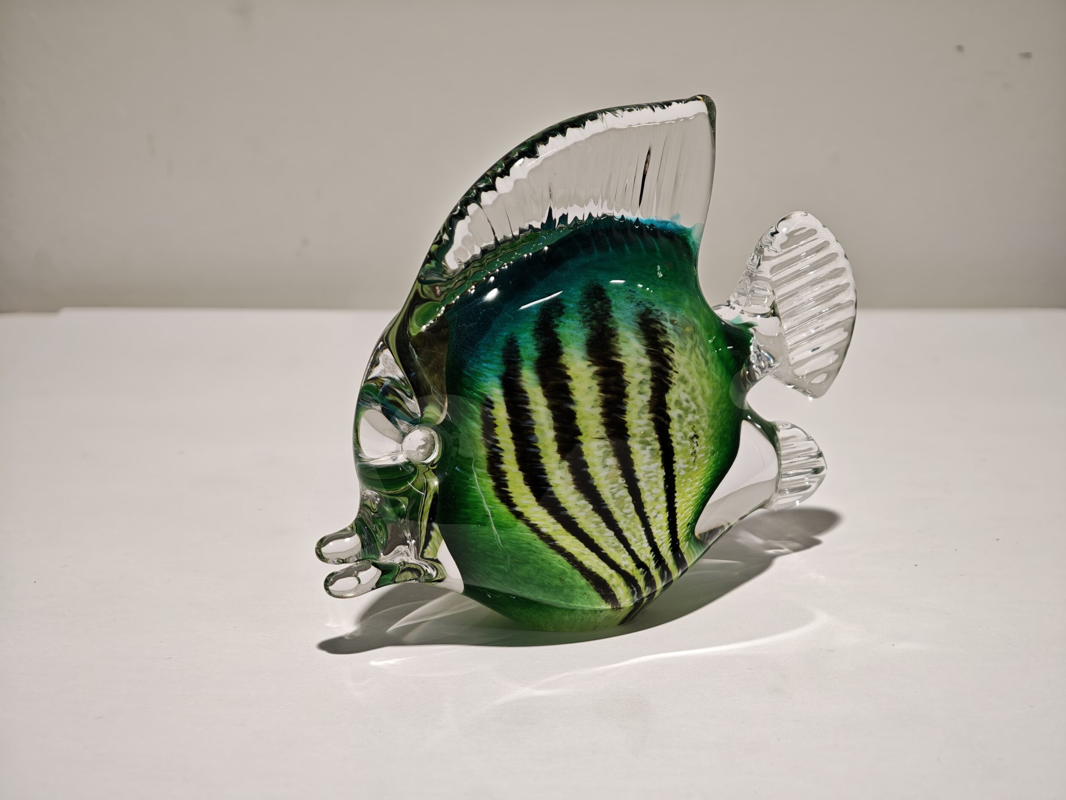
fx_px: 2186
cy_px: 395
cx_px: 538
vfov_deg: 20.7
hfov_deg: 27.4
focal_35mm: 71
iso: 250
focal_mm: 11.5
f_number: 1.8
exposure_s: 1/100
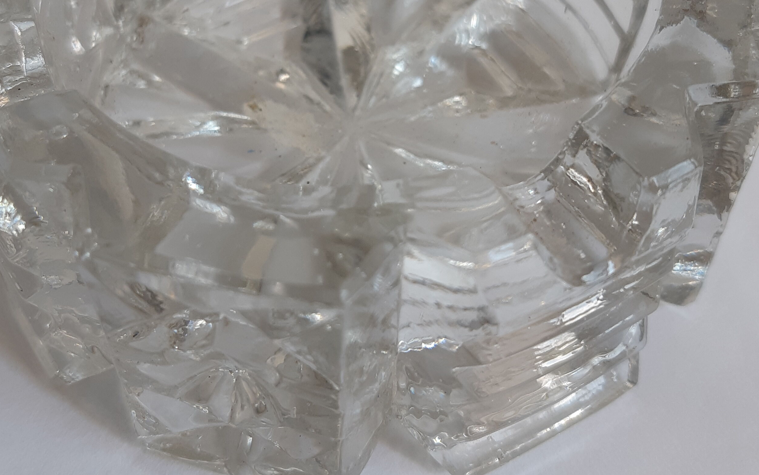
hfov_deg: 39.5
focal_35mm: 51
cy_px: 114
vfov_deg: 25.0
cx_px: 350
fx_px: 1055
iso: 40
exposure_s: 1/100
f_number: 1.7
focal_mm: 3.93
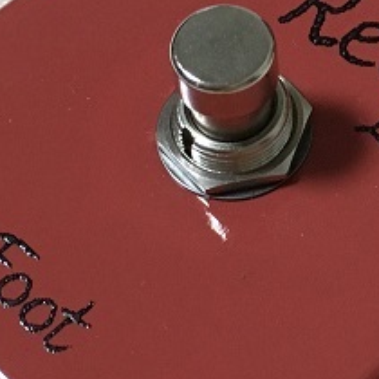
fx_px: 1524
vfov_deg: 14.1
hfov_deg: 13.9
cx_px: 417
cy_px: 85
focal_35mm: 123
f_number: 2.2
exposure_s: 1/33
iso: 160
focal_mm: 4.15
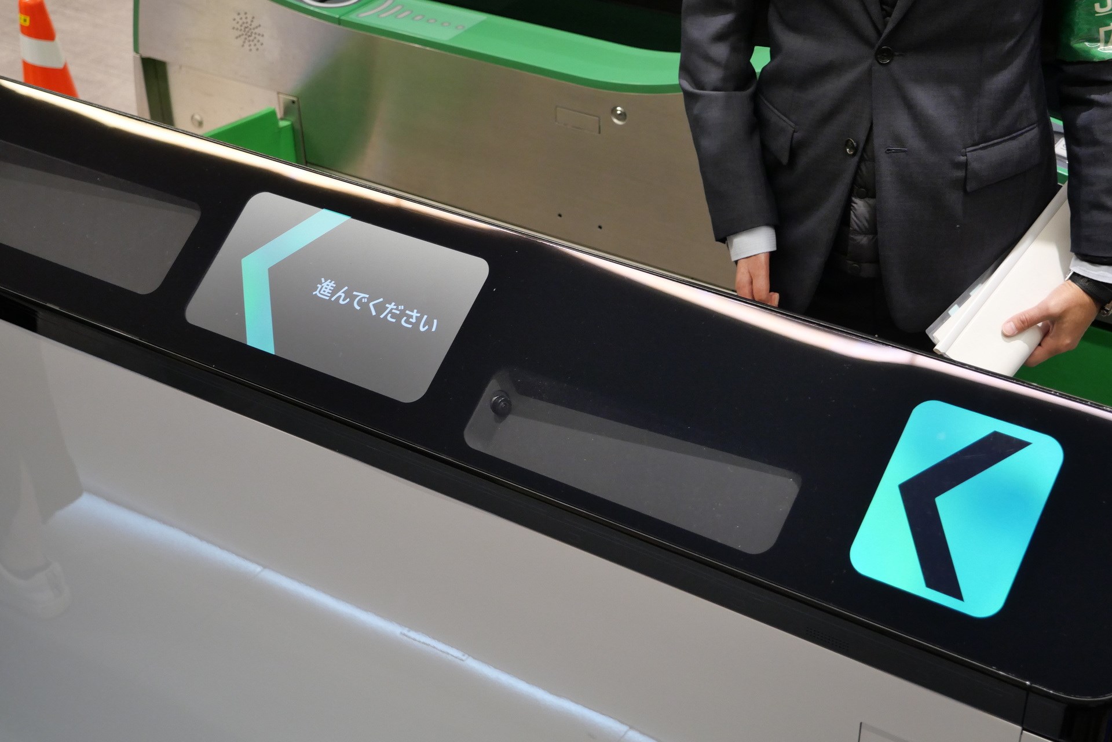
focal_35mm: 51
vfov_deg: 26.5
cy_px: 371
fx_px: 1575
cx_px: 556
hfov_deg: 38.9
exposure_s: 1/125
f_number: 3.5
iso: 1000
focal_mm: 25
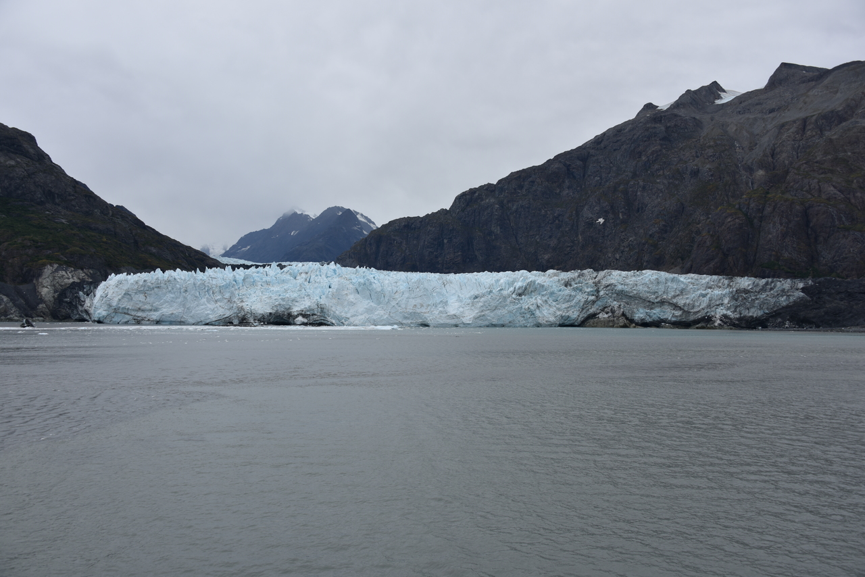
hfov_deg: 65.5
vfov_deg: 46.4
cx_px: 432
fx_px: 673
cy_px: 288
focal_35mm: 28
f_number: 7.1
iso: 100
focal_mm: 28
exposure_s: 1/200
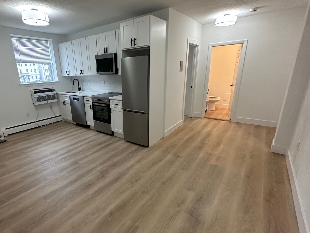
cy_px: 124
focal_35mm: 19
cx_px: 123
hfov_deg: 83.6
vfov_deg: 68.6
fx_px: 170
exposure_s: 1/120
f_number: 2.2
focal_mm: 2.22
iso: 320
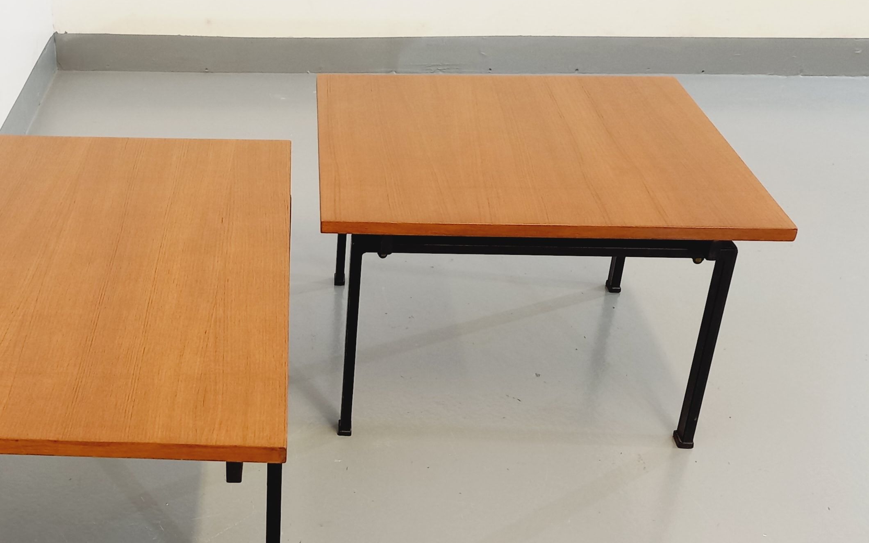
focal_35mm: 50
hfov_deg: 39.2
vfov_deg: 25.6
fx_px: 1184
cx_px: 216
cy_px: 393
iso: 250
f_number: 1.8
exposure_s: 1/49
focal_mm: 4.65
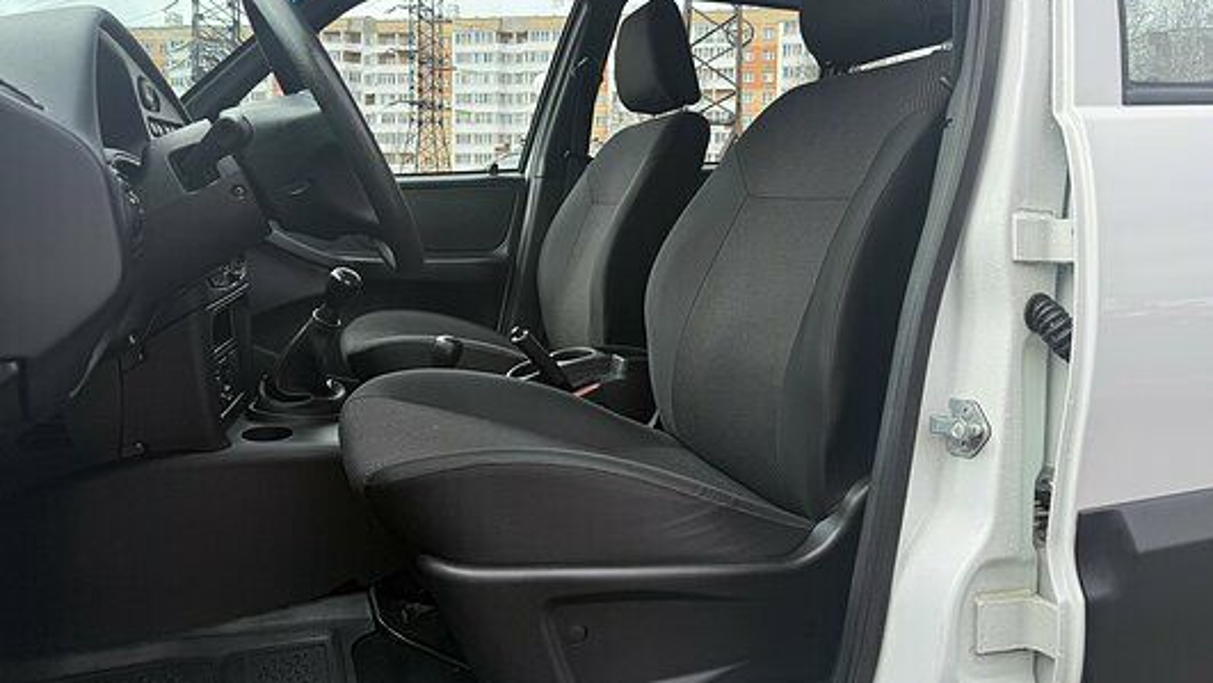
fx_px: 869
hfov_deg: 69.8
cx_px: 589
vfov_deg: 42.4
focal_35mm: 27
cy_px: 236
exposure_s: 1/1106
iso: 100
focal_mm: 6.76
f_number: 1.78
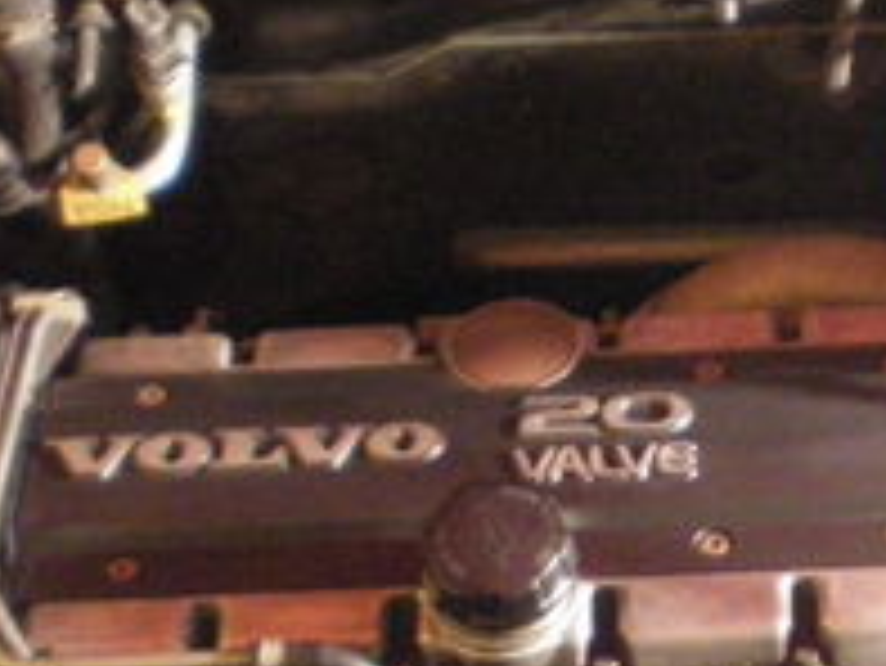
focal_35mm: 117
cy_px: 482
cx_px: 783
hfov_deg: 16.6
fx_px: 2996
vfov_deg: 12.6
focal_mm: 6.3
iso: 800
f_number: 3.1
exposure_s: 1/15
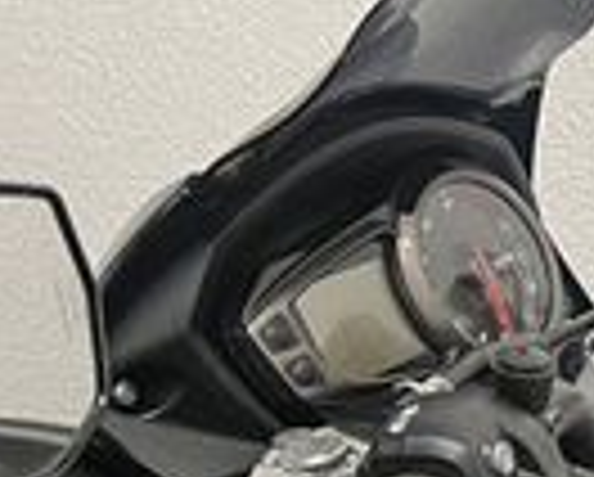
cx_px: 1138
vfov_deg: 11.6
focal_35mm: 123
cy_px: 860
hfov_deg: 13.6
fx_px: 2166
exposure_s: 1/50
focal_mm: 5.1
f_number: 1.6
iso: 80
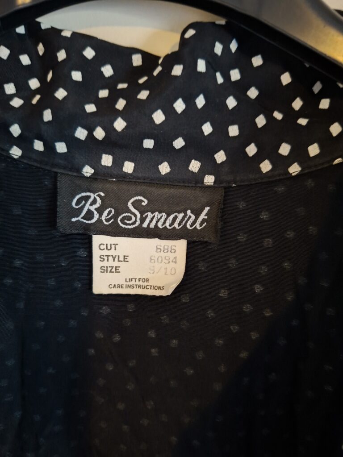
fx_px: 304
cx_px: 172
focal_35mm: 23
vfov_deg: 73.9
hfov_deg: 58.9
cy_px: 228
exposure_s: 1/20
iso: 800
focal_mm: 5.54
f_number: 1.8
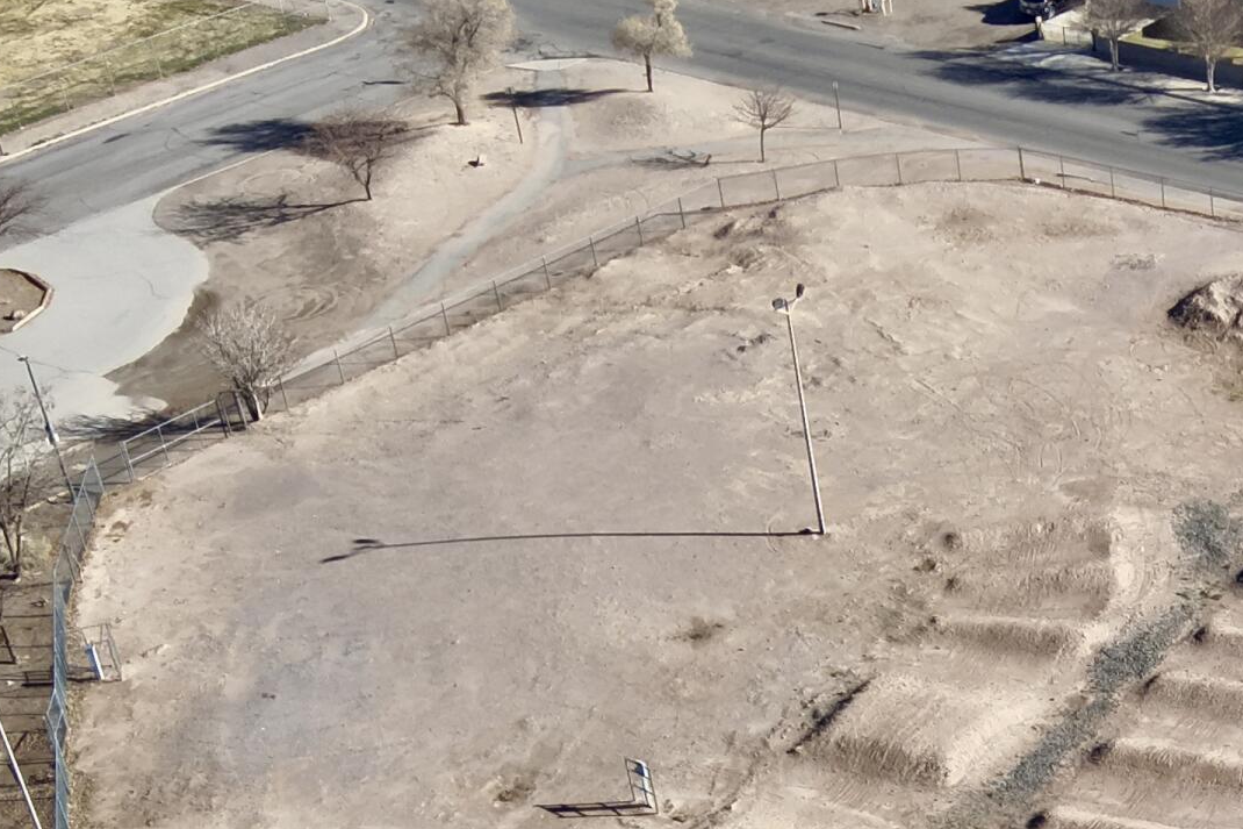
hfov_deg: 26.3
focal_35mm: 70
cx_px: 1411
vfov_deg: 18.2
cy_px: 1059
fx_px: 2416
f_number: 2.8
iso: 110
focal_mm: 4.4
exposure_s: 1/800
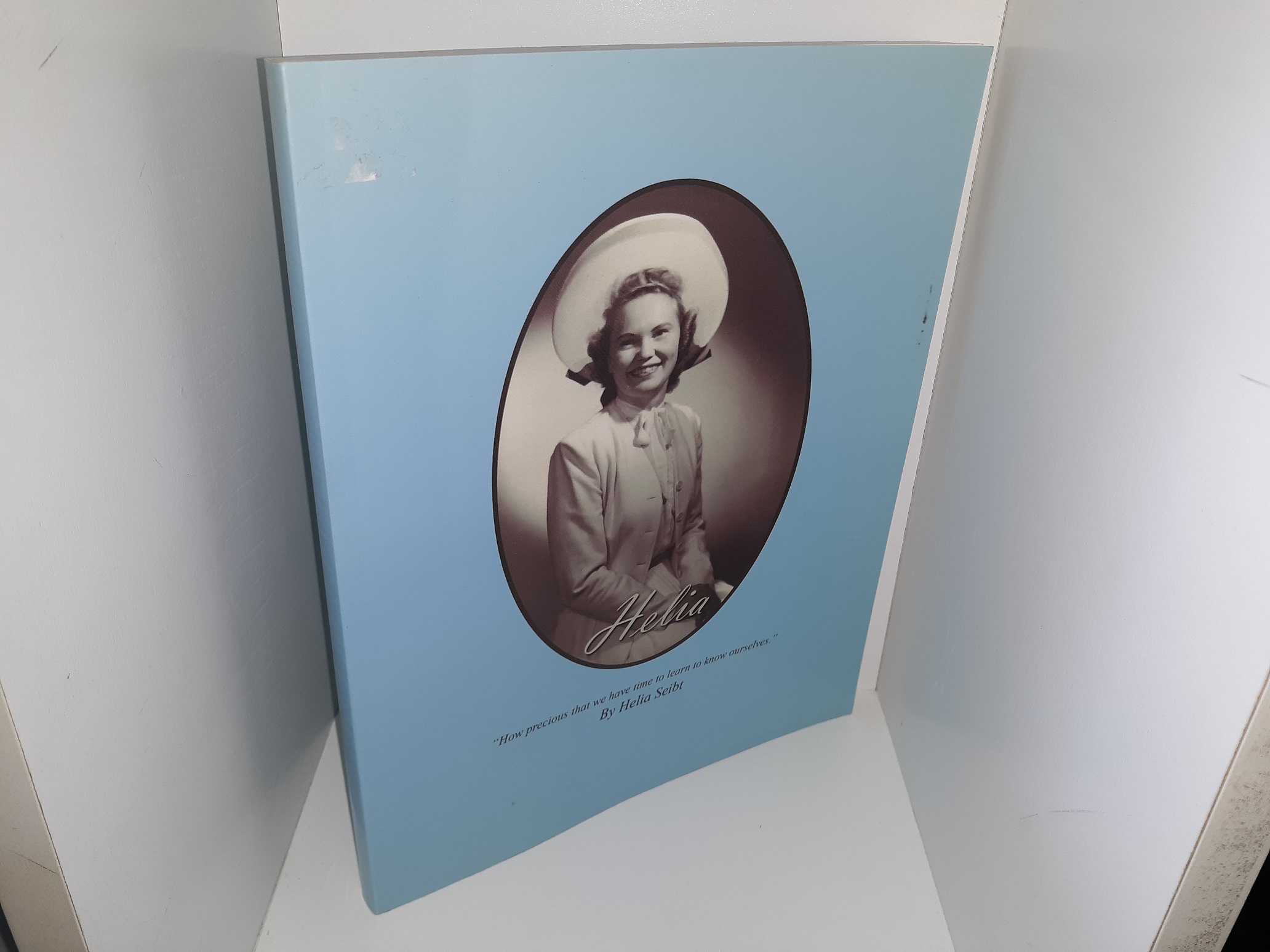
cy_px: 476
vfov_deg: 49.7
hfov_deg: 63.4
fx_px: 1027
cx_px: 635
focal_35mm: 28
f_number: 1.7
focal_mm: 3.7
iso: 40
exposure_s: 1/135
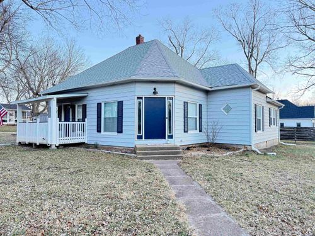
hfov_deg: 71.6
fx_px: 218
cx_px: 158
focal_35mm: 24
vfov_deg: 56.8
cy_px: 118
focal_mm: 6.76
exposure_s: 1/60
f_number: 1.78
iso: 320
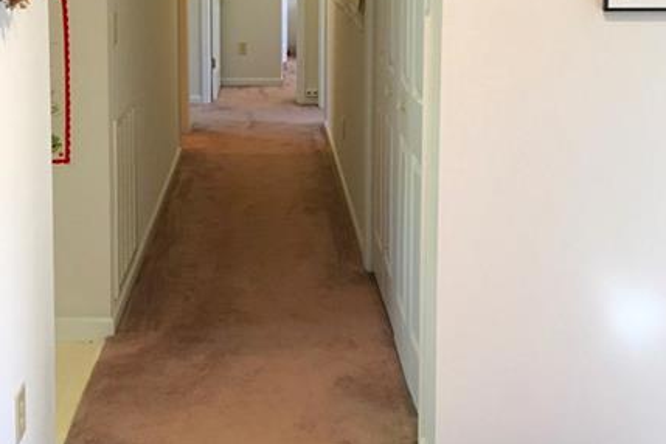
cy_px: 53
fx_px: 999
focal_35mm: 54
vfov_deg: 24.4
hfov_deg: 36.7
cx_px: 269
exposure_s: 1/15
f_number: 2.2
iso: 100
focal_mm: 4.15
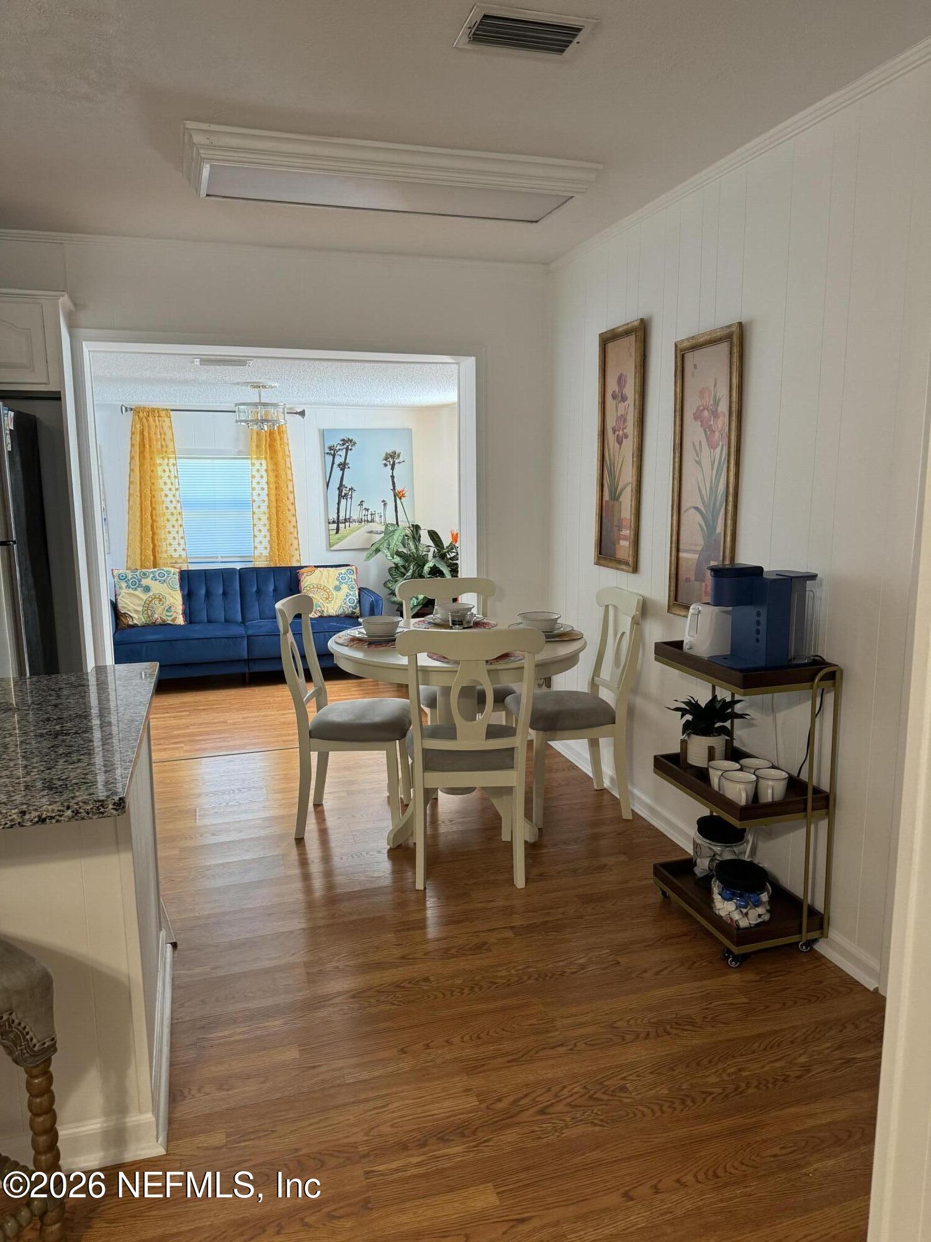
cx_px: 466
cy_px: 621
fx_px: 861
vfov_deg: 71.6
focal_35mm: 24
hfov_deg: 56.8
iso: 200
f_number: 1.78
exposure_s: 1/60
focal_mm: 6.76
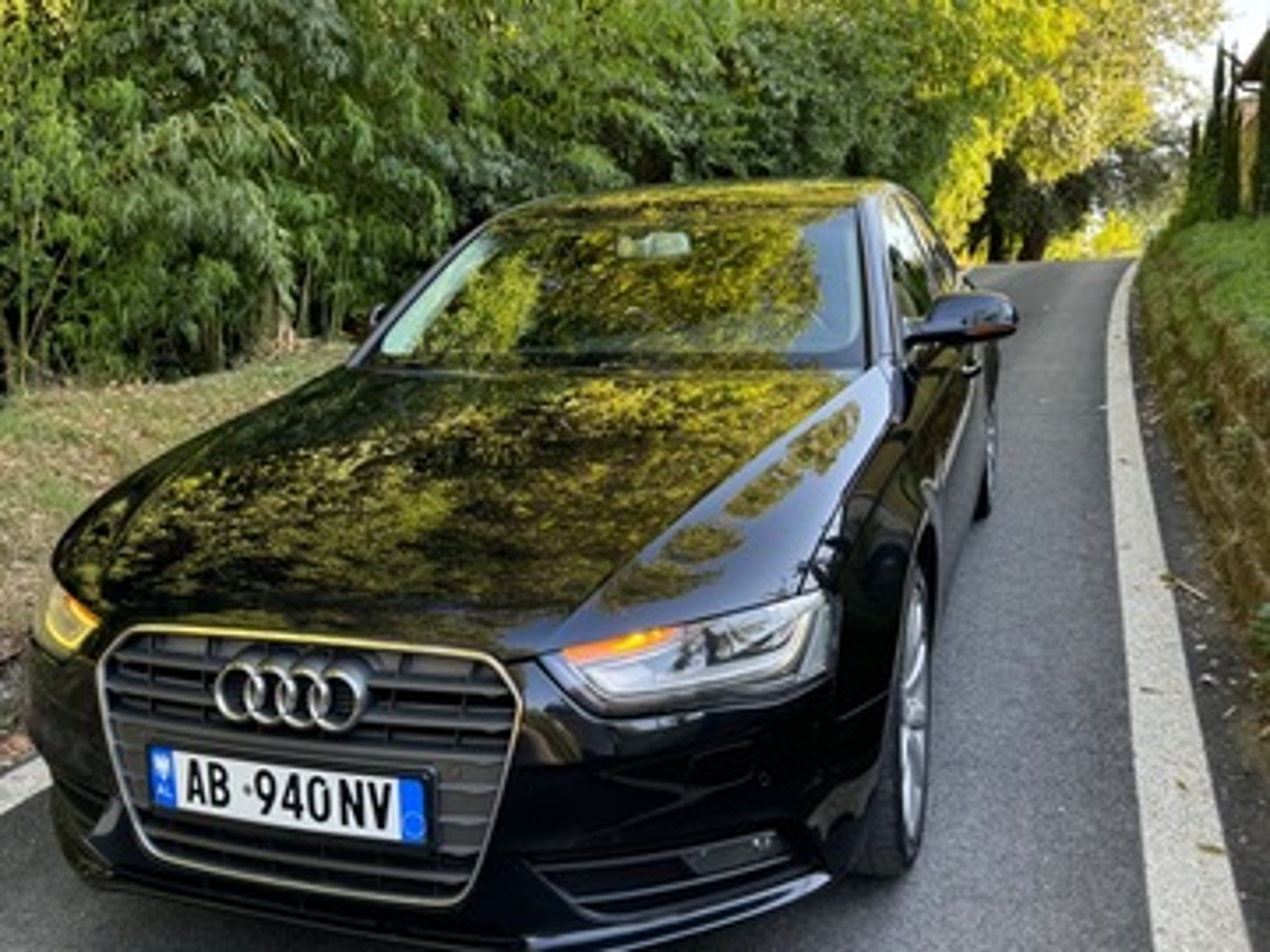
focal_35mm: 24
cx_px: 635
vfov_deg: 56.8
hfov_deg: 71.6
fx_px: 881
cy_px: 476
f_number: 1.78
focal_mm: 6.76
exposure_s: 1/146
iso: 64
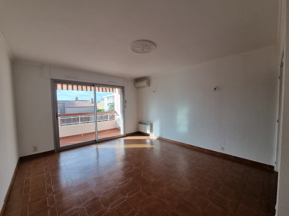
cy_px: 108
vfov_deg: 89.9
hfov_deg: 106.2
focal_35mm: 13
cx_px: 144
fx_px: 109
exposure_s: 1/261
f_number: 2.2
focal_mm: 2.2
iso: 50
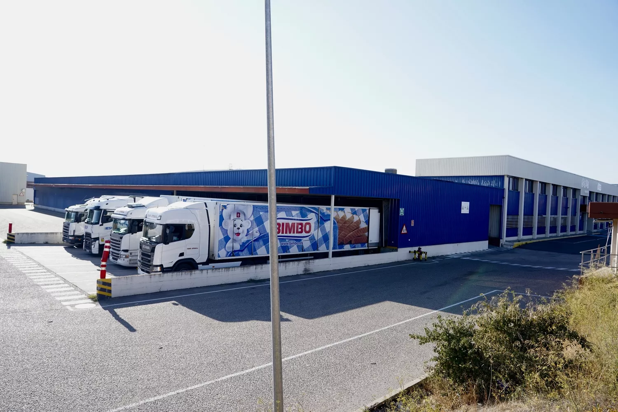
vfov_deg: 53.1
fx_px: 412
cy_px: 206
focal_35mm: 24
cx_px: 309
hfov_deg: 73.7
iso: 100
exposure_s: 1/200
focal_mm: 24
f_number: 5
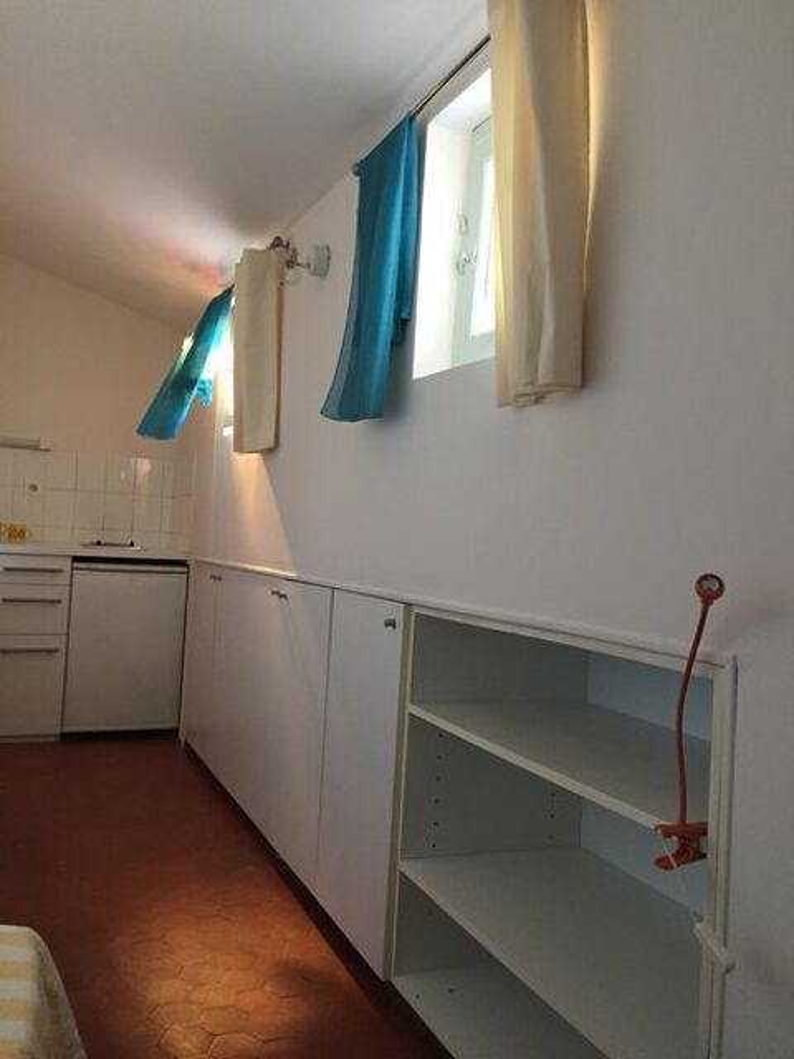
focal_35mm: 29
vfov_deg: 61.7
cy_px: 530
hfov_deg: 48.2
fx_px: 887
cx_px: 397
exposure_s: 1/33
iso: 250
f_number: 2.2
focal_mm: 4.15
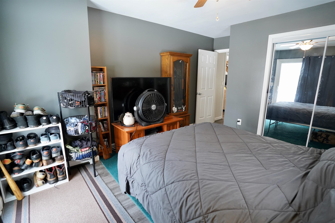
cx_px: 168
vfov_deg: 73.7
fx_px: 149
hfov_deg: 96.7
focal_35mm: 16
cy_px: 112
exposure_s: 1/160
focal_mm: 16
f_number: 2.8
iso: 2000
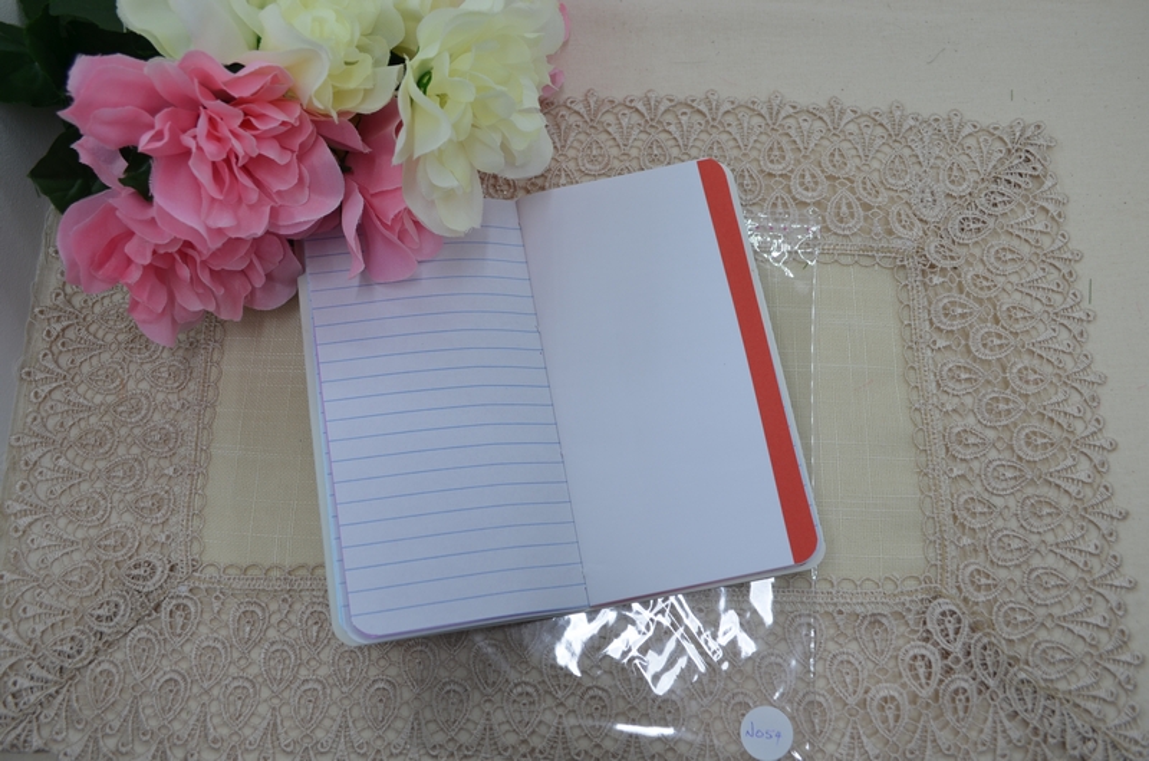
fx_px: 956
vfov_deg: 43.4
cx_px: 574
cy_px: 380
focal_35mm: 30
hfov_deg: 62.0
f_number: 5.6
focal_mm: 20
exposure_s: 1/60
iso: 160
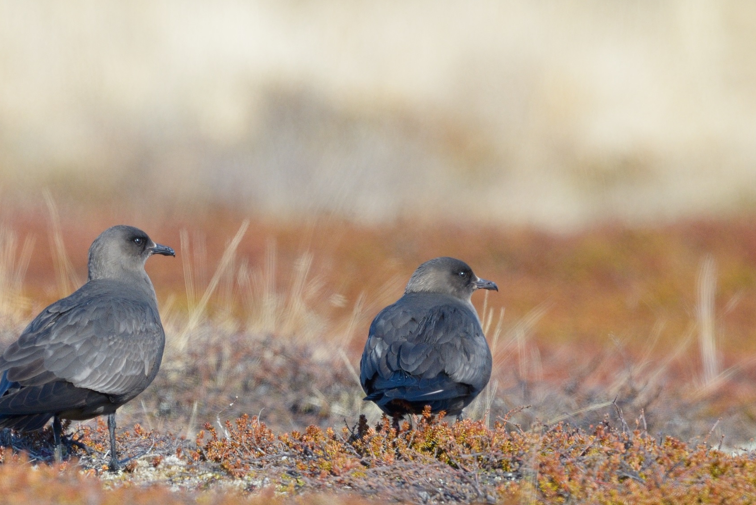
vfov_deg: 1.1
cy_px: 333
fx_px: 25287
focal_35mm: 1204
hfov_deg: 1.7
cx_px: 302
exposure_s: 1/2000
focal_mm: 850
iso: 1600
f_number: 8
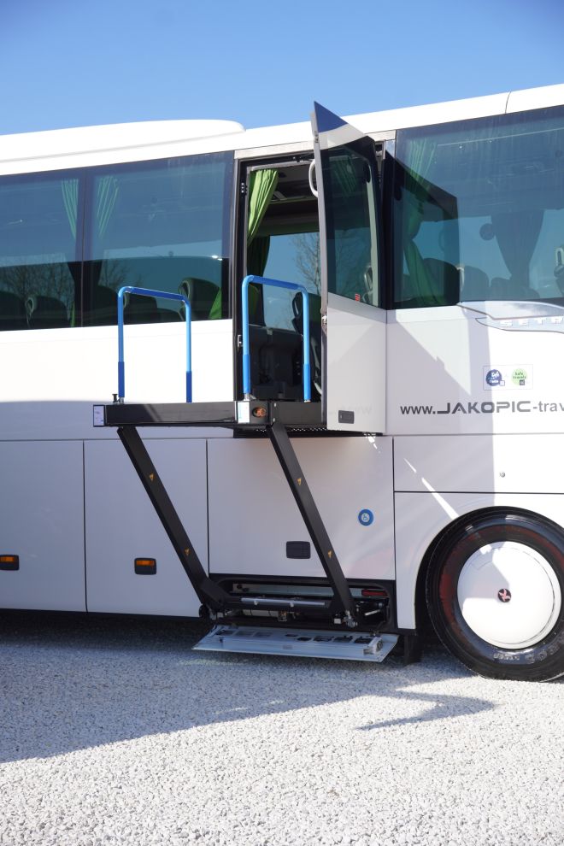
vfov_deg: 34.0
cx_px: 282
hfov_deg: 23.1
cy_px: 423
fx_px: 1382
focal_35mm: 59
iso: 100
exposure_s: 1/400
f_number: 5.6
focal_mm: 39.2
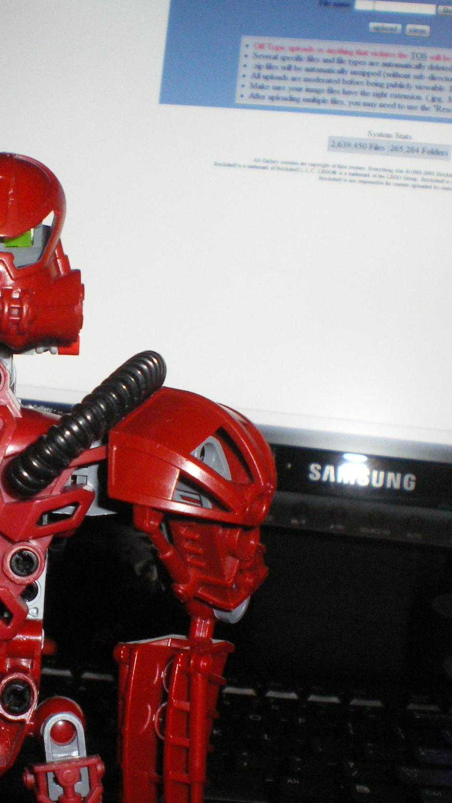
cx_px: 70
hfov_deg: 20.8
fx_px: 1215
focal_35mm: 57
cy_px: 402
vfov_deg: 36.6
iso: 400
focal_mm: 6.3
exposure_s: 1/50
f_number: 4.6
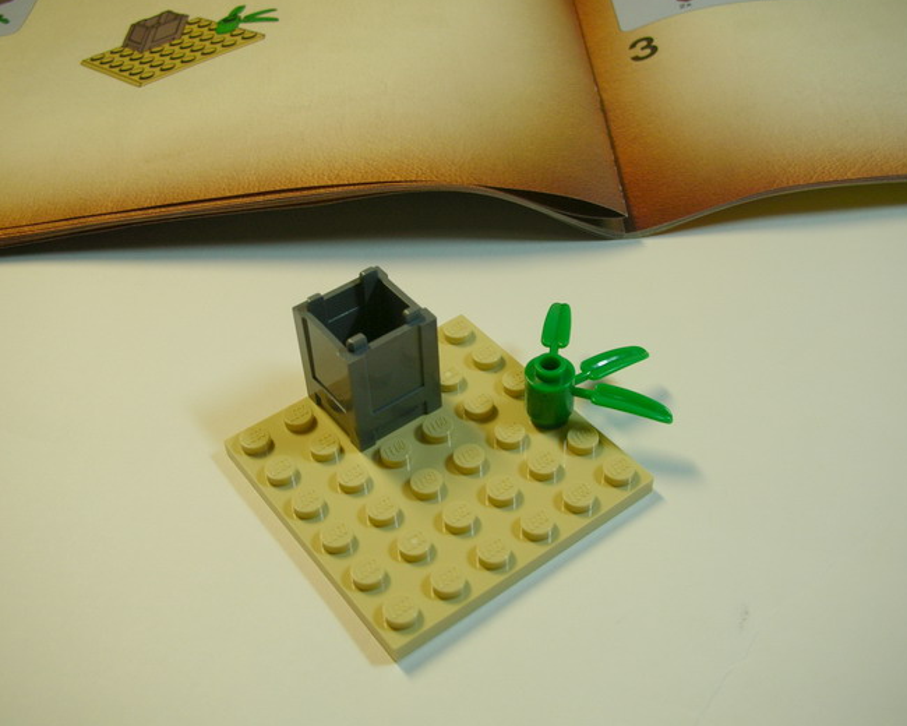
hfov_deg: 49.1
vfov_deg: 40.1
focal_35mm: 37
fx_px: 993
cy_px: 360
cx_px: 435
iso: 50
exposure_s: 1/46.8
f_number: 3
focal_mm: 5.8
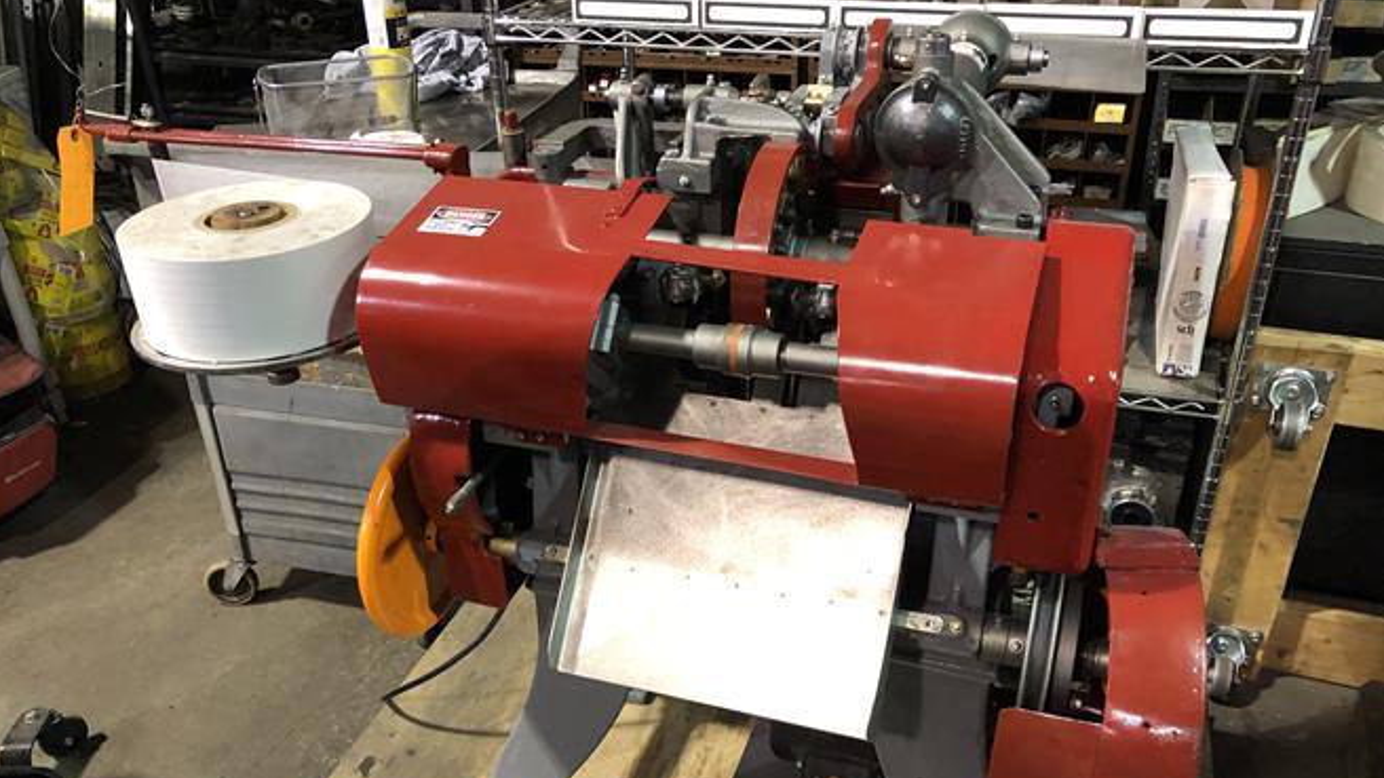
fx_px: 1138
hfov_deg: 62.6
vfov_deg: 37.7
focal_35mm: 31
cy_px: 460
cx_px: 685
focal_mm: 4
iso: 100
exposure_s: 1/15
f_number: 1.8
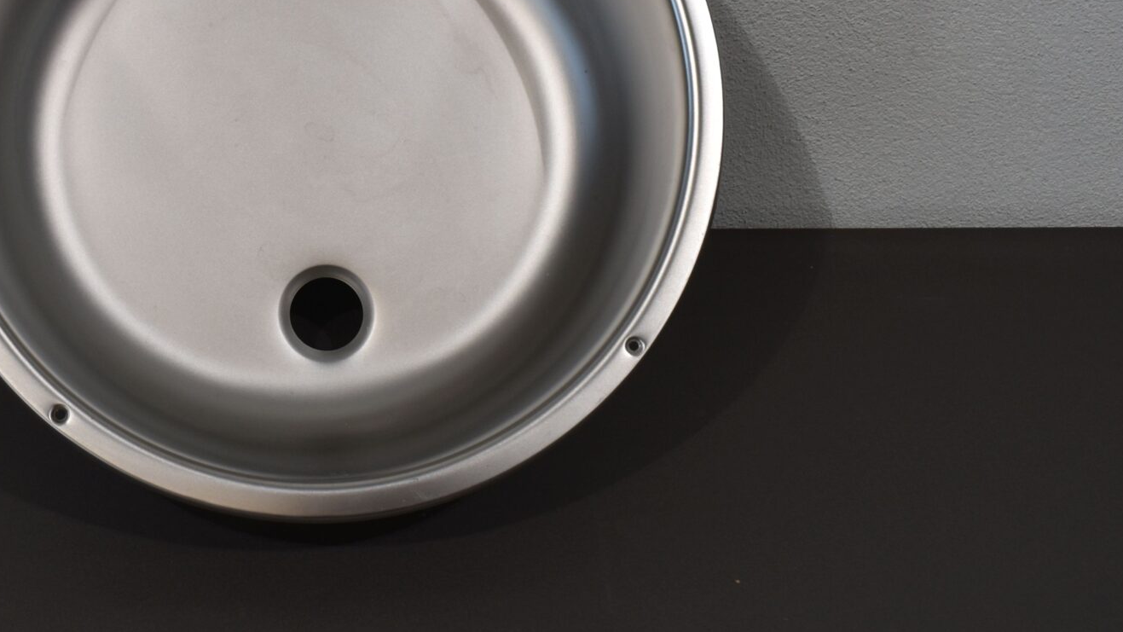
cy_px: 174
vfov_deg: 21.7
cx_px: 263
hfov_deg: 36.8
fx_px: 1638
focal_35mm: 55
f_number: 5.6
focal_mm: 18
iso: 250
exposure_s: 1/125
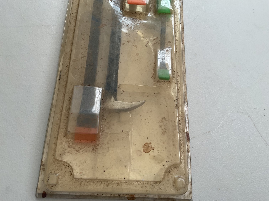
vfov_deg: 48.2
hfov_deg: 61.7
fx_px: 225
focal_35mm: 29
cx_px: 134
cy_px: 100
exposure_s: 1/120
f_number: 1.8
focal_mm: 3
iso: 40
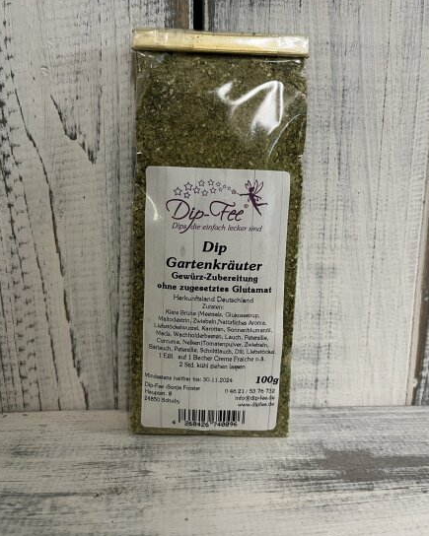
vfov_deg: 62.2
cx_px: 217
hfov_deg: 51.5
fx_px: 445
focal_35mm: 28
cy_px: 253
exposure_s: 1/50
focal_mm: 5.1
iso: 160
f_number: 1.6
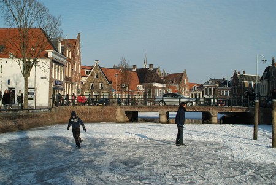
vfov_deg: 32.0
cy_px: 92
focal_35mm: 42
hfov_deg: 46.4
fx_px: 322
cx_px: 138
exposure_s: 1/500
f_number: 6.7
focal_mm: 28
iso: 200
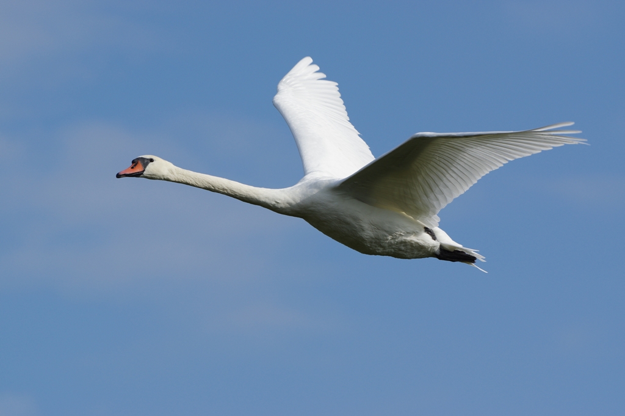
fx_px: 8066
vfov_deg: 3.0
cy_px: 208
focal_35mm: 465
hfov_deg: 4.4
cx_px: 312
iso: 200
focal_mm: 310
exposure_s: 1/1000
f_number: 8
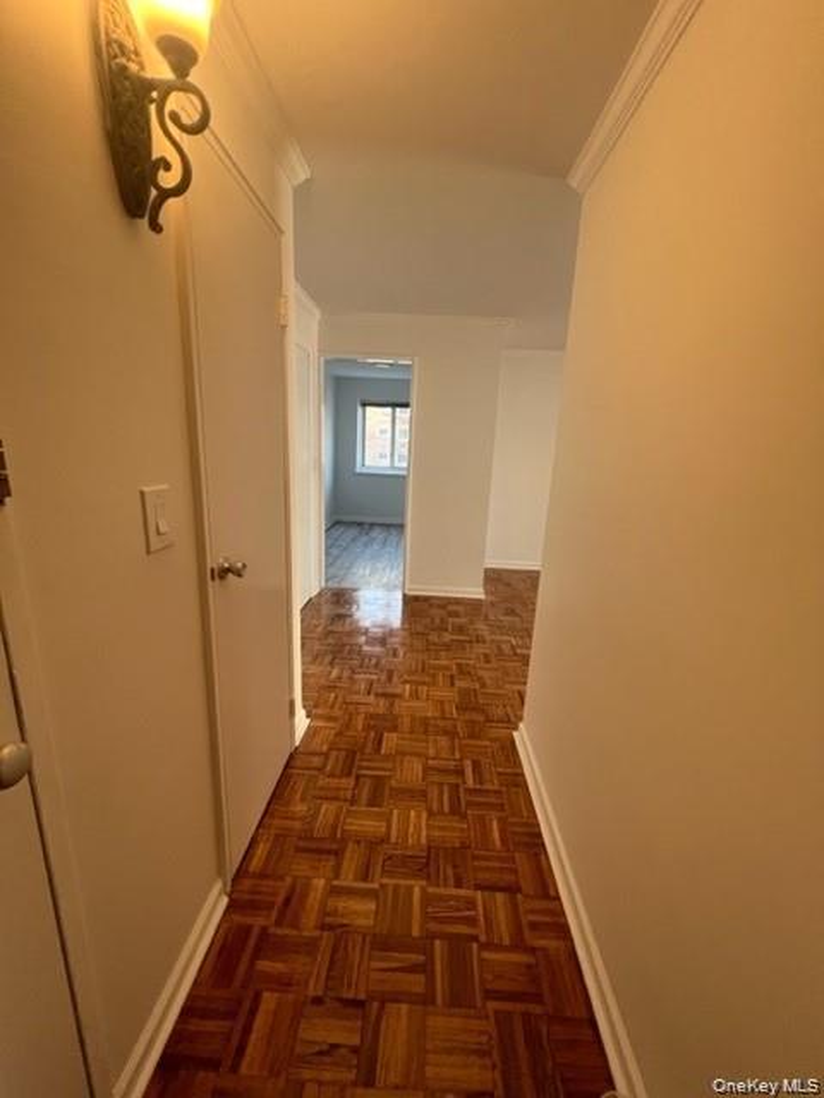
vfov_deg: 106.2
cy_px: 549
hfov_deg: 89.9
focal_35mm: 13
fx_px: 413
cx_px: 412
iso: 160
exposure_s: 1/120
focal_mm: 1.57
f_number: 1.8
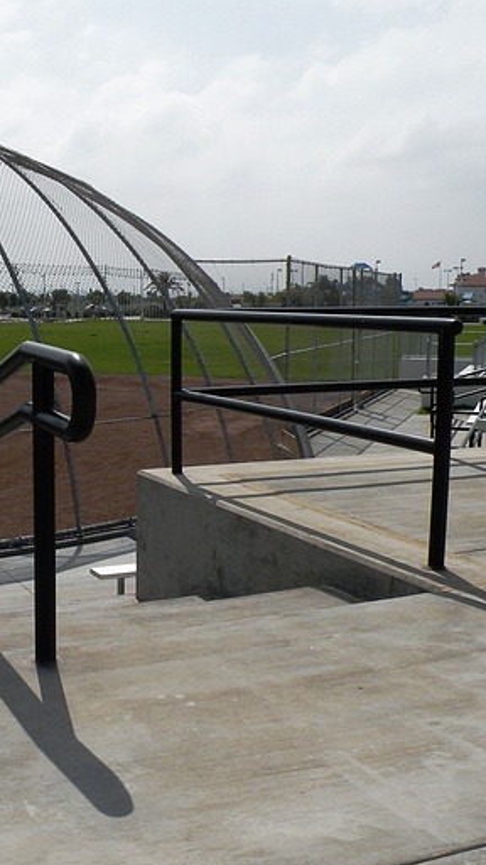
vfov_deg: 44.5
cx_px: 27
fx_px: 1054
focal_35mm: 46
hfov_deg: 25.0
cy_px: 465
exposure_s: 1/355
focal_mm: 4.7
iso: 64
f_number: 8
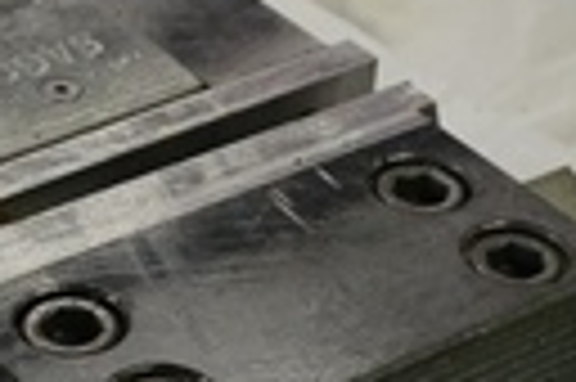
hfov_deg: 15.0
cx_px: 54
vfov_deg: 10.1
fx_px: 2157
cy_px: 292
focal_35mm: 135
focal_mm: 16
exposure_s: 1/160
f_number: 4
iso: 1250
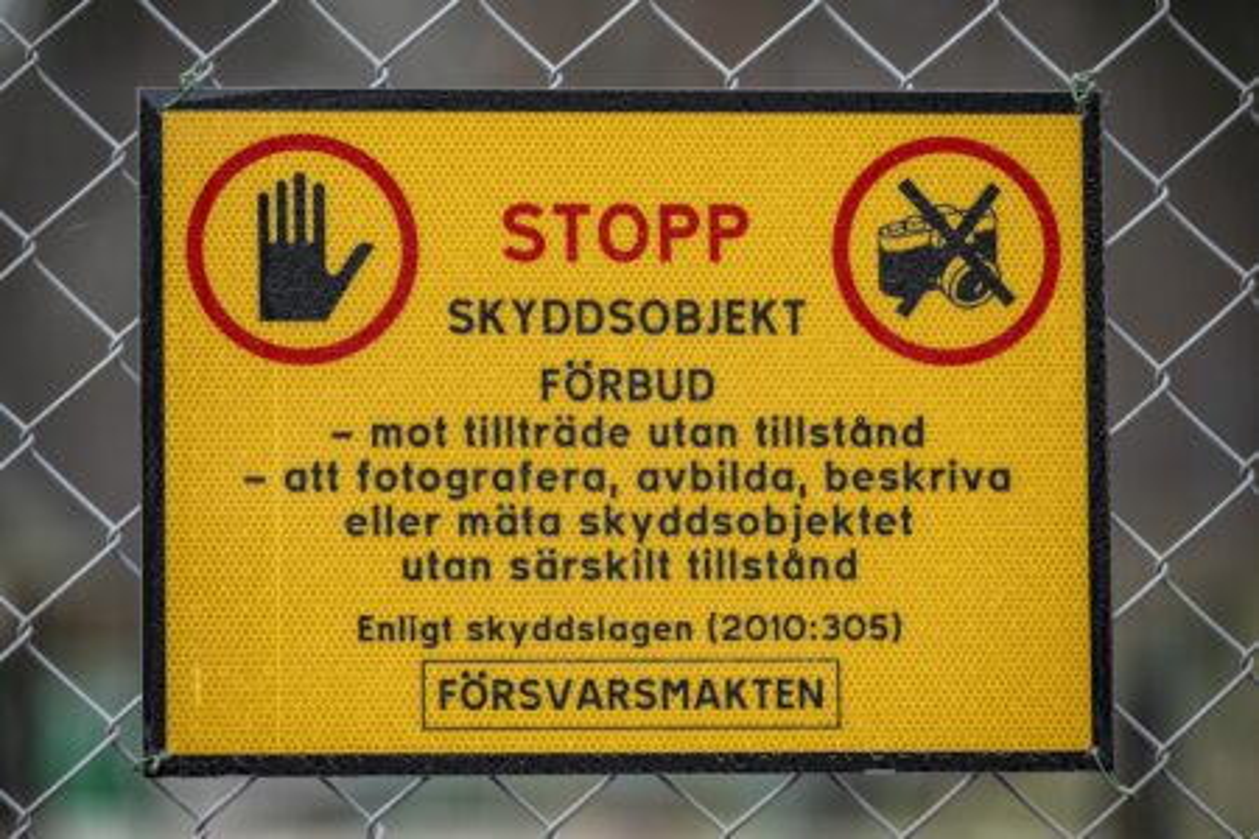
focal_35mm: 250
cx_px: 630
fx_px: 8742
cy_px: 420
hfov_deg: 8.2
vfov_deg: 5.5
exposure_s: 1/1000
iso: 1250
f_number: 5
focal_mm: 250
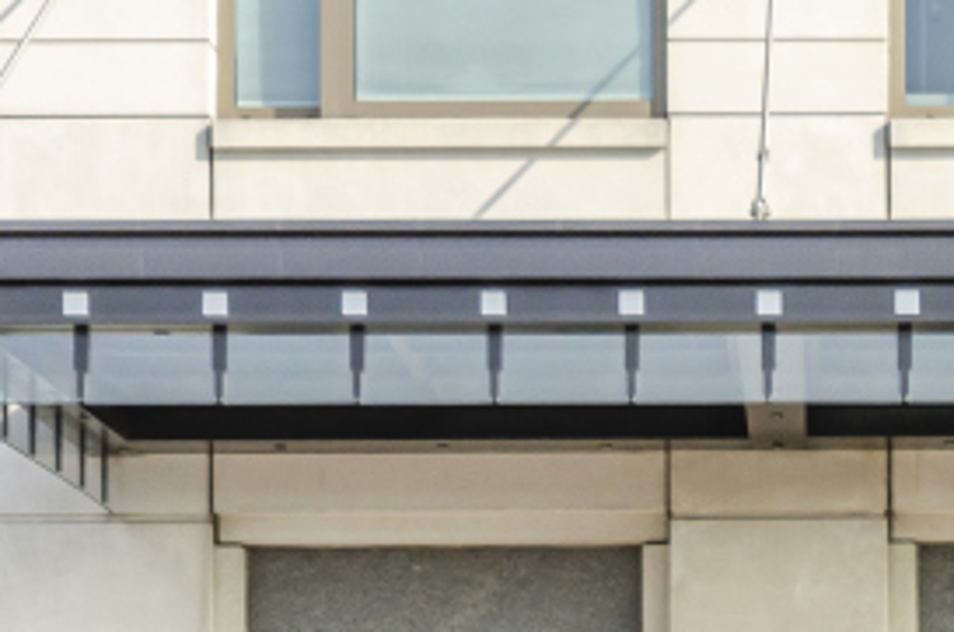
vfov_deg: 9.9
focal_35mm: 134
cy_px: 913
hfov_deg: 14.6
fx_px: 3545
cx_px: 1279
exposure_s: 1/400
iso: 320
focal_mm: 24
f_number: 9
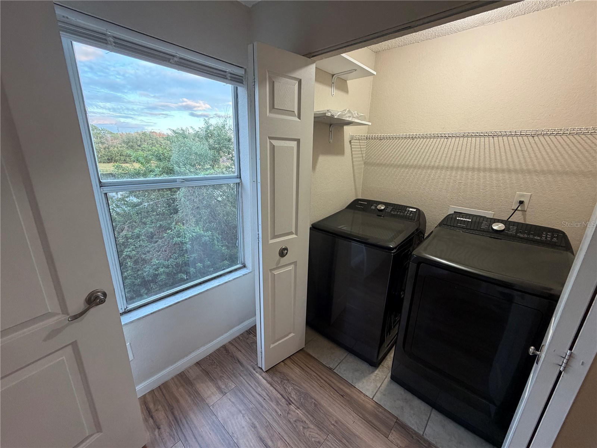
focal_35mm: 14
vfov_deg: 85.7
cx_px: 298
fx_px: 241
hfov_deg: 102.1
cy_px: 224
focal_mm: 2.22
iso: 200
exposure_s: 1/60
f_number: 2.2
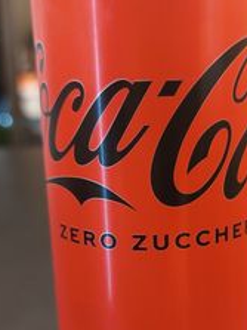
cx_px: 167
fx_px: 438
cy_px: 209
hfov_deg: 31.2
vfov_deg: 40.9
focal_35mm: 46
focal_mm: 5.23
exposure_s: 1/50
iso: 320
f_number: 1.8
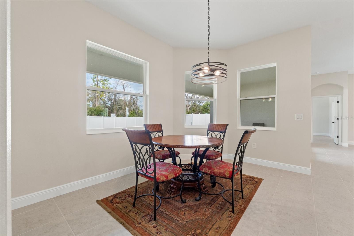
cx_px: 177
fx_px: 147
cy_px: 118
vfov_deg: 77.3
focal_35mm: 15
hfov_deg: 100.4
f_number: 8
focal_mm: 10
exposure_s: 1/13
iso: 400
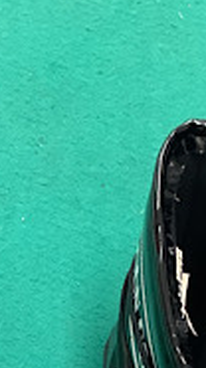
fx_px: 888
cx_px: -23
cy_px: 451
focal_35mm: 91
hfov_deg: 13.0
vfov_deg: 21.6
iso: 320
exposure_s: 1/33
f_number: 2.4
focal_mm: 3.3
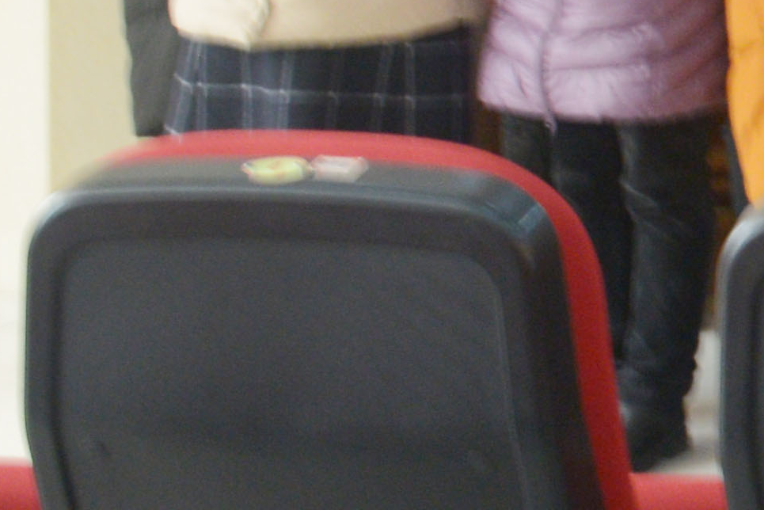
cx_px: 2396
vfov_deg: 7.3
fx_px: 3885
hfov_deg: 8.9
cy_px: -434
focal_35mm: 183
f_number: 5.6
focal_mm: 24
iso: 800
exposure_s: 1/15
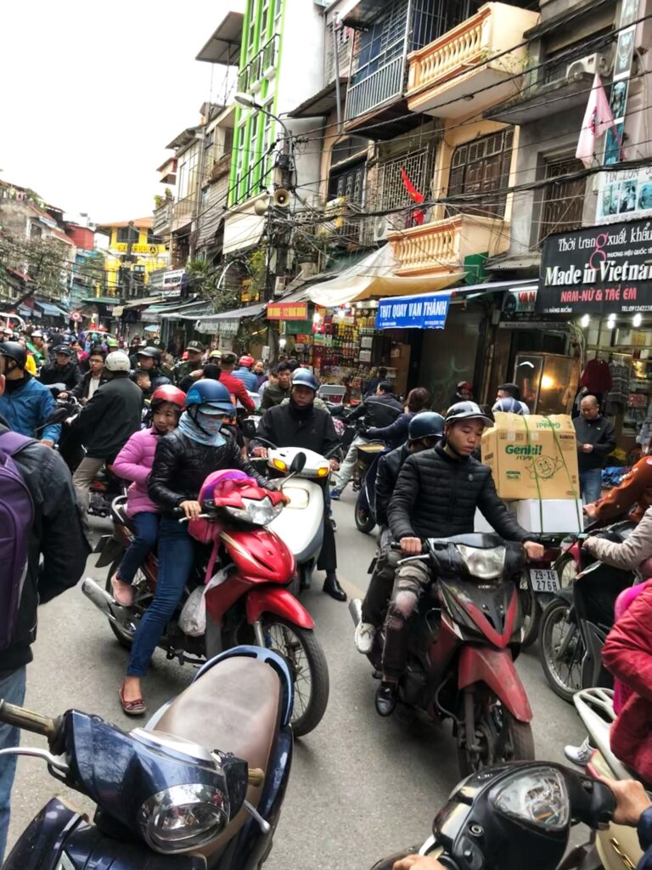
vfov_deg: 63.4
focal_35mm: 28
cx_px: 326
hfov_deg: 49.7
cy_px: 435
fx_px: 703
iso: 25
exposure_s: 1/33
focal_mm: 4
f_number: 1.8
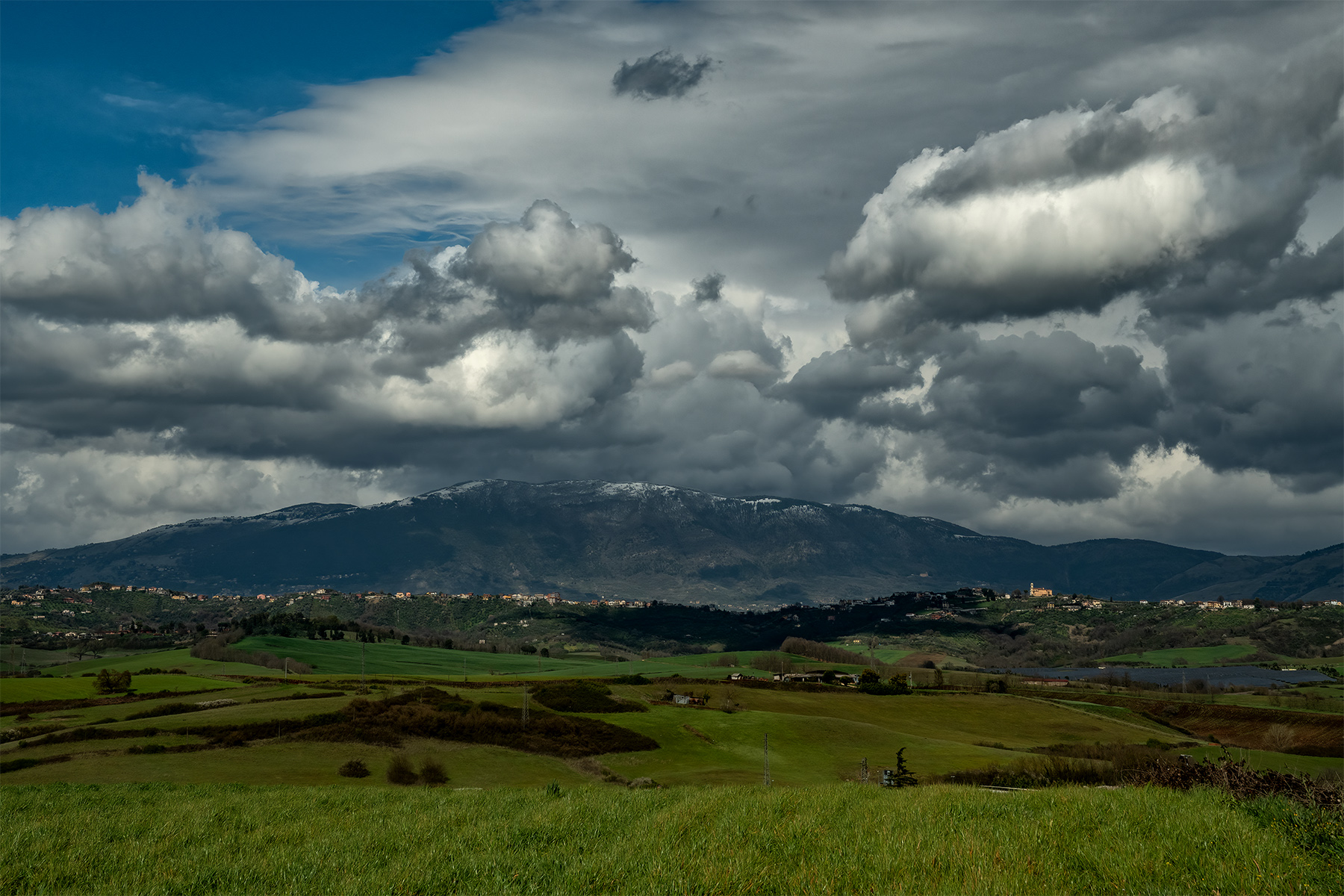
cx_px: 672
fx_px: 2128
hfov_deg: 35.1
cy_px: 448
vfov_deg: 23.8
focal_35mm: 57
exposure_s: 1/500
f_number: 9
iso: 100
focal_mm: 38
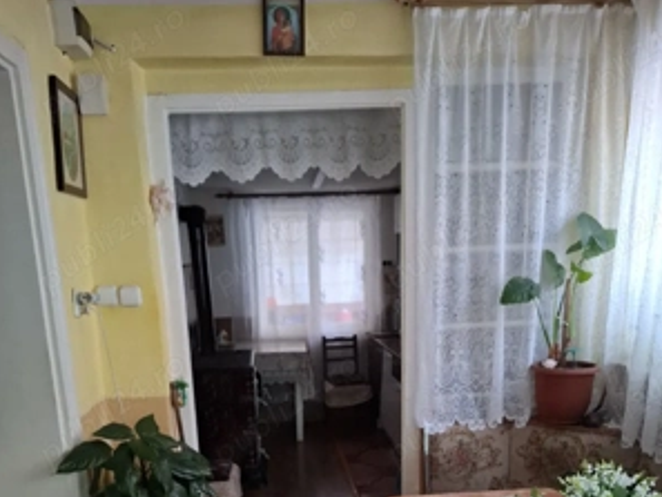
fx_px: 593
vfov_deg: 42.2
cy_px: 437
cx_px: 330
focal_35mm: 31
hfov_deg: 58.3
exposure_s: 1/25
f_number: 1.8
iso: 640
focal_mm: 5.54
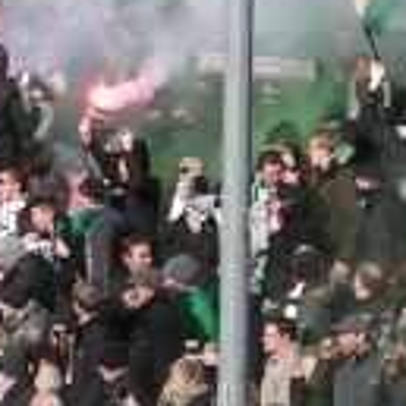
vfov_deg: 2.4
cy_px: -6
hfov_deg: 2.4
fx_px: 9541
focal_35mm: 719
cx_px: 255
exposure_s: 1/320
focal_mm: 20
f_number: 6.3
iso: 50
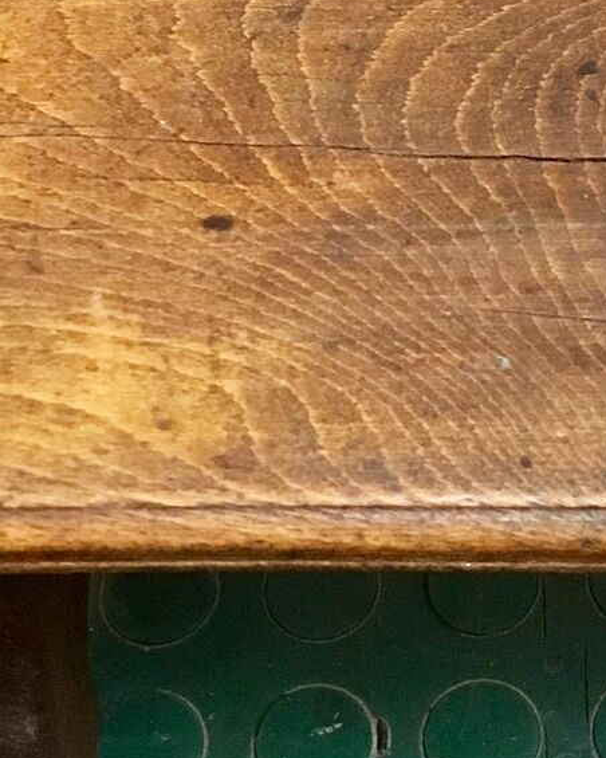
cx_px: 606
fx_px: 2264
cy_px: 122
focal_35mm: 101
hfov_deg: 15.0
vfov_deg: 18.8
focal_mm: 4.15
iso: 200
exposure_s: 1/25
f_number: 2.2
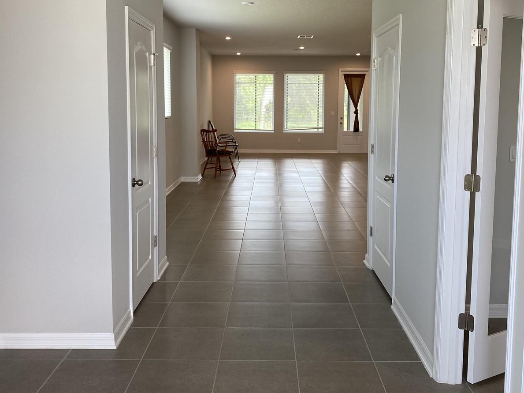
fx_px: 530
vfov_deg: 40.5
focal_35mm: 35
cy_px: 155
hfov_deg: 52.6
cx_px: 266
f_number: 1.8
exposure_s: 1/120
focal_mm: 4.25
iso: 80
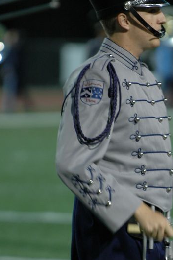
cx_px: 140
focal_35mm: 578
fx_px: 4174
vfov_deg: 3.6
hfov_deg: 2.4
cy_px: 187
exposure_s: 1/60
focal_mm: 200
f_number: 2.8
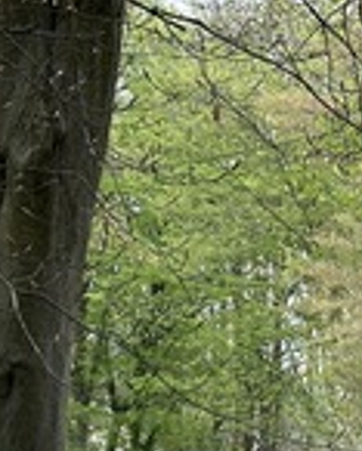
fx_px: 2582
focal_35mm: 193
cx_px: 758
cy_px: 624
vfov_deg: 9.8
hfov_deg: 7.6
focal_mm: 6.86
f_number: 1.78
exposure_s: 1/165
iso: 80
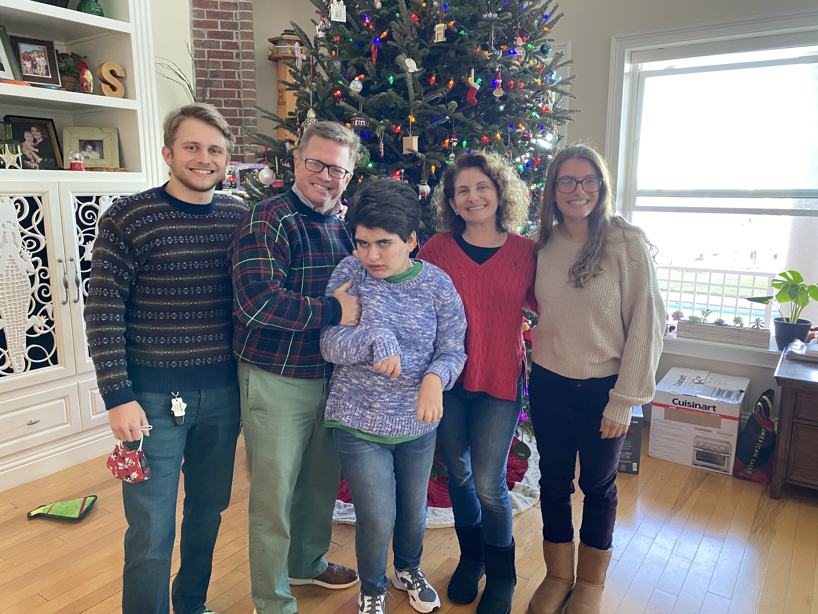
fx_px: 614
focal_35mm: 26
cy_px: 307
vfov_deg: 53.1
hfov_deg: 67.3
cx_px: 409
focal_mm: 4.25
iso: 320
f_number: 1.8
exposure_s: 1/60
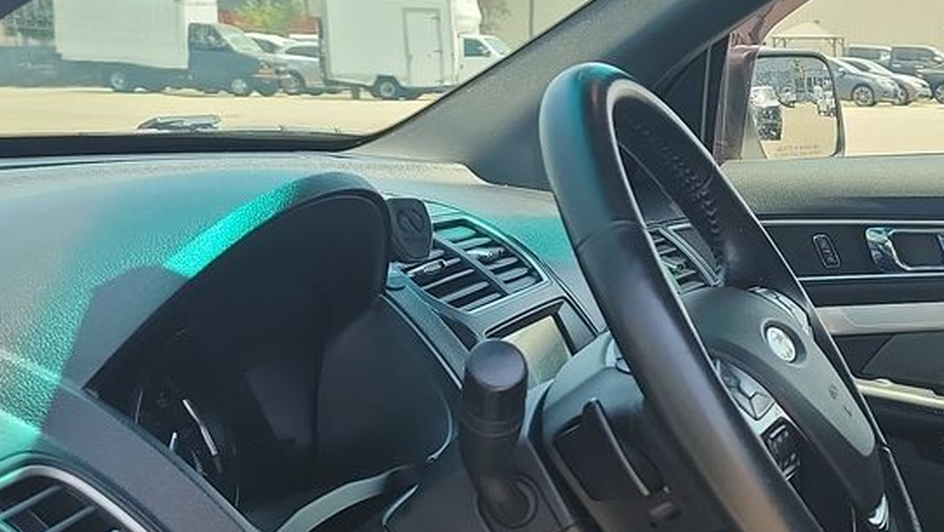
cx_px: 994
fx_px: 1928
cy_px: 539
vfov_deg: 15.4
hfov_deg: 25.8
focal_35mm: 77
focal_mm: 6.7
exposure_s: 1/119
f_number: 1.8
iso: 51
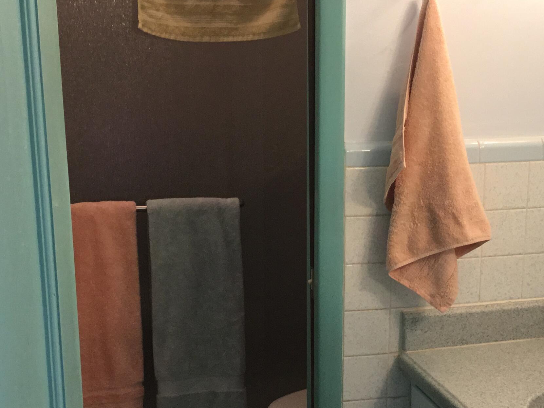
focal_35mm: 56
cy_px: 288
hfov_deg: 34.2
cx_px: 324
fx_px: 880
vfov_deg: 25.9
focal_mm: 3.3
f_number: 2.4
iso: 100
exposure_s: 1/30
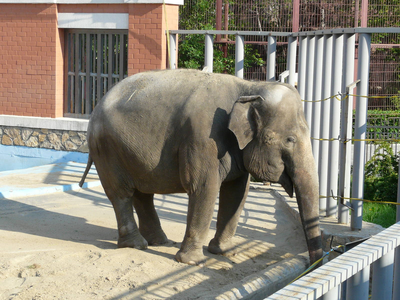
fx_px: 913
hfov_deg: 24.7
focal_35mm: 79
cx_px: 200
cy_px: 150
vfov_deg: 18.7
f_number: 5
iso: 100
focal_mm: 10.2
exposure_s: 1/200
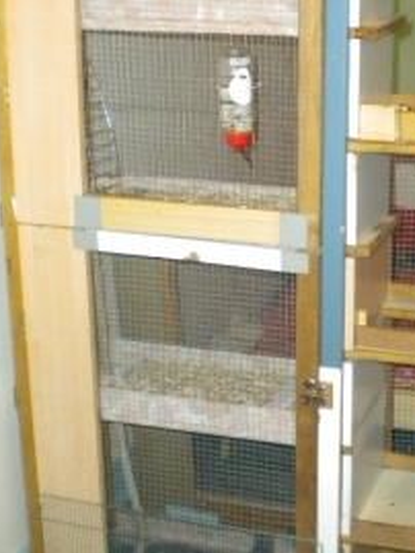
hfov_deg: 22.3
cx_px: 336
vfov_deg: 29.7
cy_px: 214
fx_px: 1038
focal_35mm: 65
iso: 400
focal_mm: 6.3
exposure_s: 1/30
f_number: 3.1
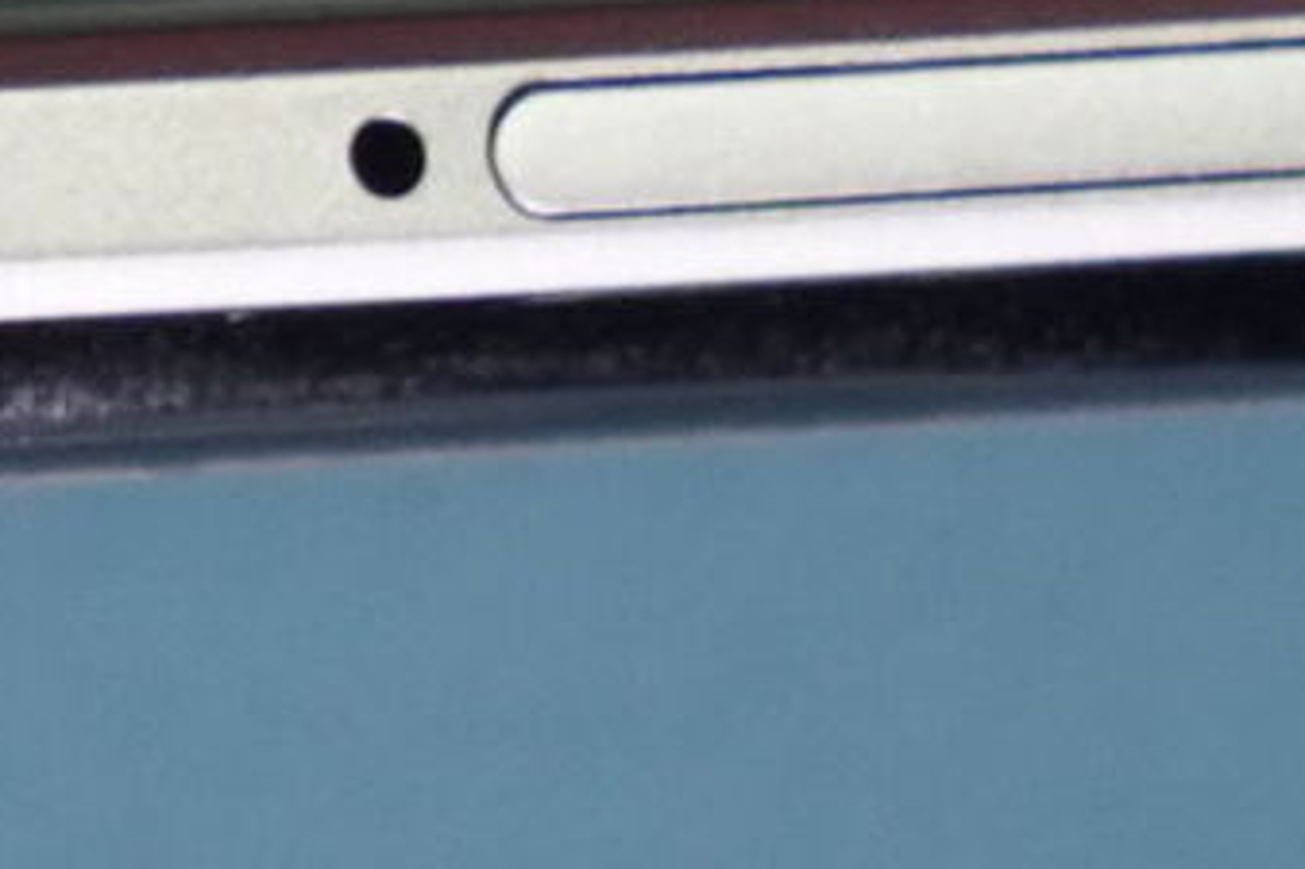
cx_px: -954
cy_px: 375
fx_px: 12137
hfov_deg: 6.0
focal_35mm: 335
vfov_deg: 4.1
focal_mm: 59
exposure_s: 1/160
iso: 1600
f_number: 8
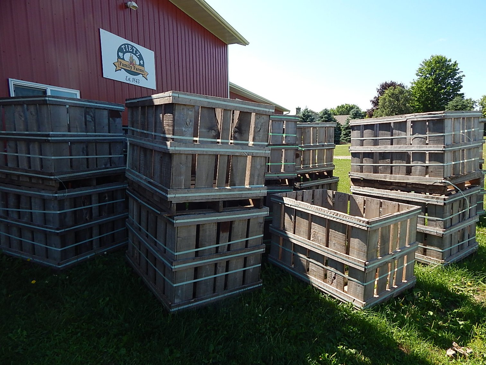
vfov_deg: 58.9
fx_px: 323
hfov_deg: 73.9
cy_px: 182
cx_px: 243
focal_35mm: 23
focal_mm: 4
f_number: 3
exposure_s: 1/800
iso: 125
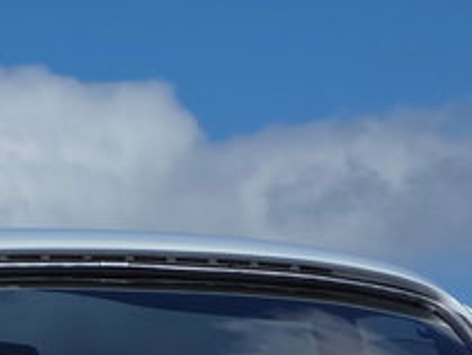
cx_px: 144
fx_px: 5733
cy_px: 609
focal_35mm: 420
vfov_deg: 3.5
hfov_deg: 4.7
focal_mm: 18.6
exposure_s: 1/3569
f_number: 3.4
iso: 64
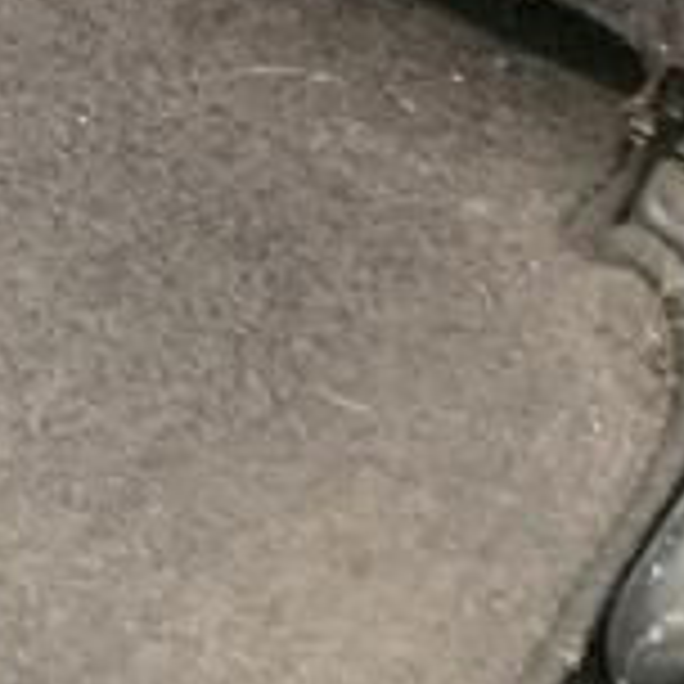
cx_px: -1278
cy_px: -927
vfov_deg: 8.3
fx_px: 4337
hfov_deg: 7.9
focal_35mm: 194
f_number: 1.8
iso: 100
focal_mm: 4.25
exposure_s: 1/68
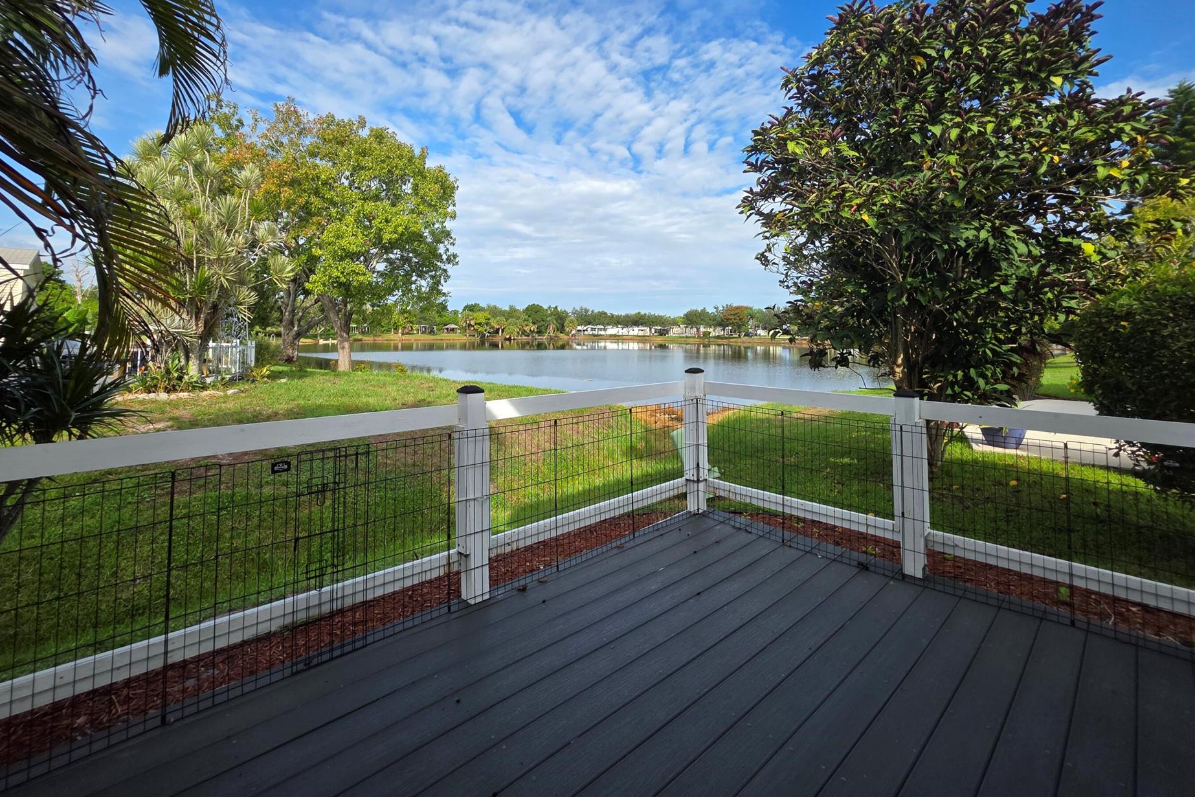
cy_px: 310
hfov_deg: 100.4
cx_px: 583
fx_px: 498
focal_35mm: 15
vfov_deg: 76.3
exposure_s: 1/1286
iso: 40
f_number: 1.9
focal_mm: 2.2
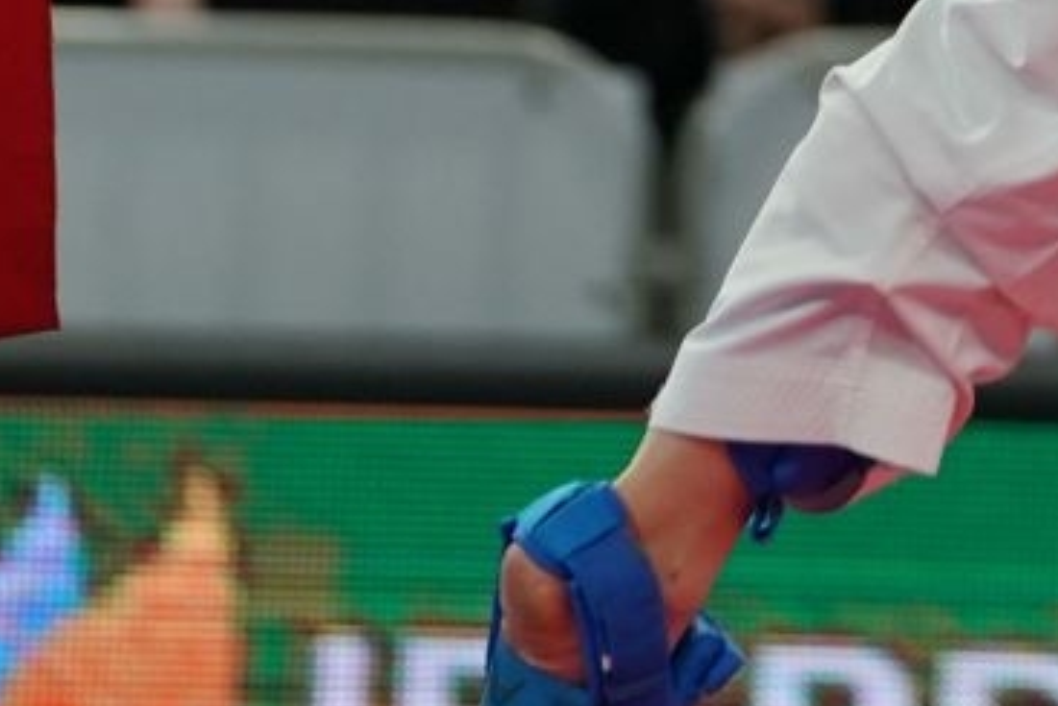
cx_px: 1459
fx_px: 28811
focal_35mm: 980
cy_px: -948
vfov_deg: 1.4
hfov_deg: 2.1
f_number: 2.8
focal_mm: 200
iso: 1250
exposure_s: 1/1000
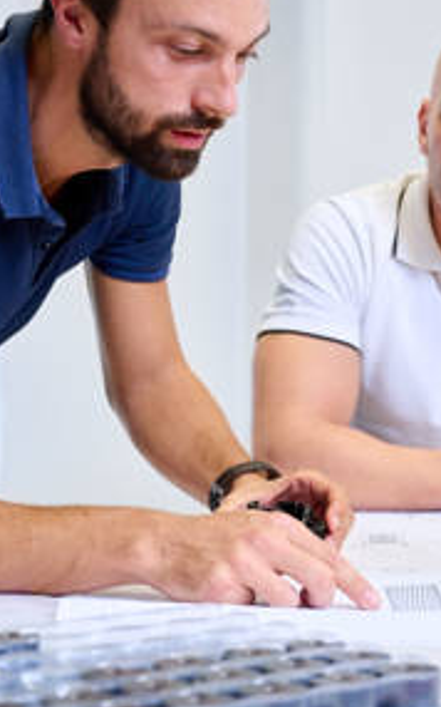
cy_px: 303
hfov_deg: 14.6
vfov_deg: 23.5
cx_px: 439
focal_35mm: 88
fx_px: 1693
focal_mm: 41
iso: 560
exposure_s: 1/60
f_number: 4
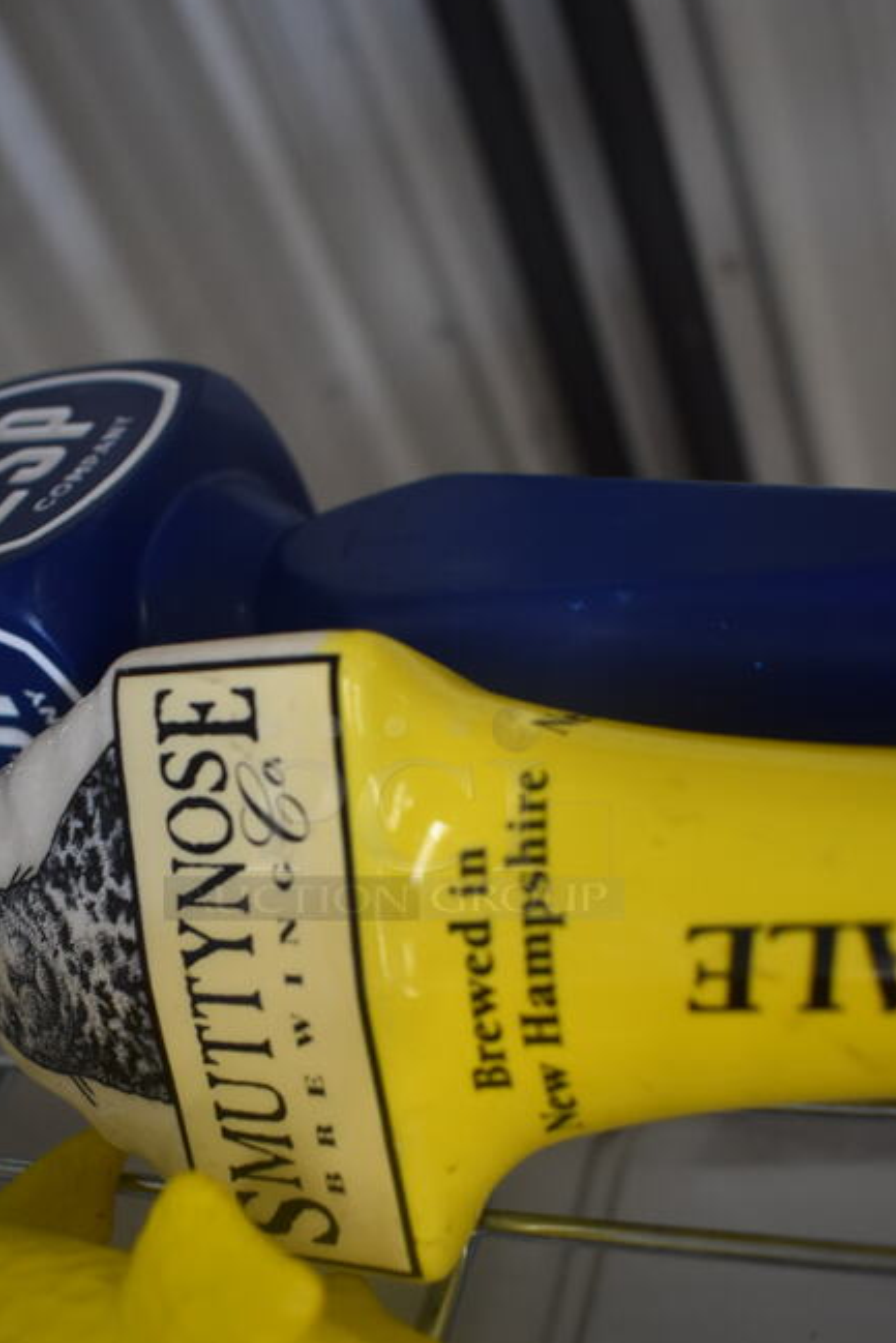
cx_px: 395
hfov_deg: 35.0
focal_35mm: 38
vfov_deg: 50.3
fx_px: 1418
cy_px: 812
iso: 900
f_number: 3.5
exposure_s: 1/125
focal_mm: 18
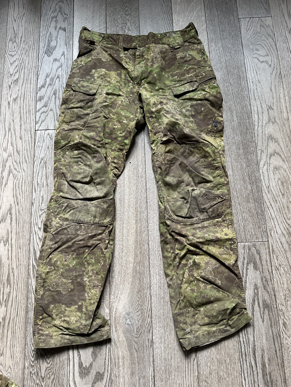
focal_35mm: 24
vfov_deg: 71.6
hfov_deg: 56.8
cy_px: 194
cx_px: 146
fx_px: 269
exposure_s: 1/60
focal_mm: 6.86
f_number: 1.78
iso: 400
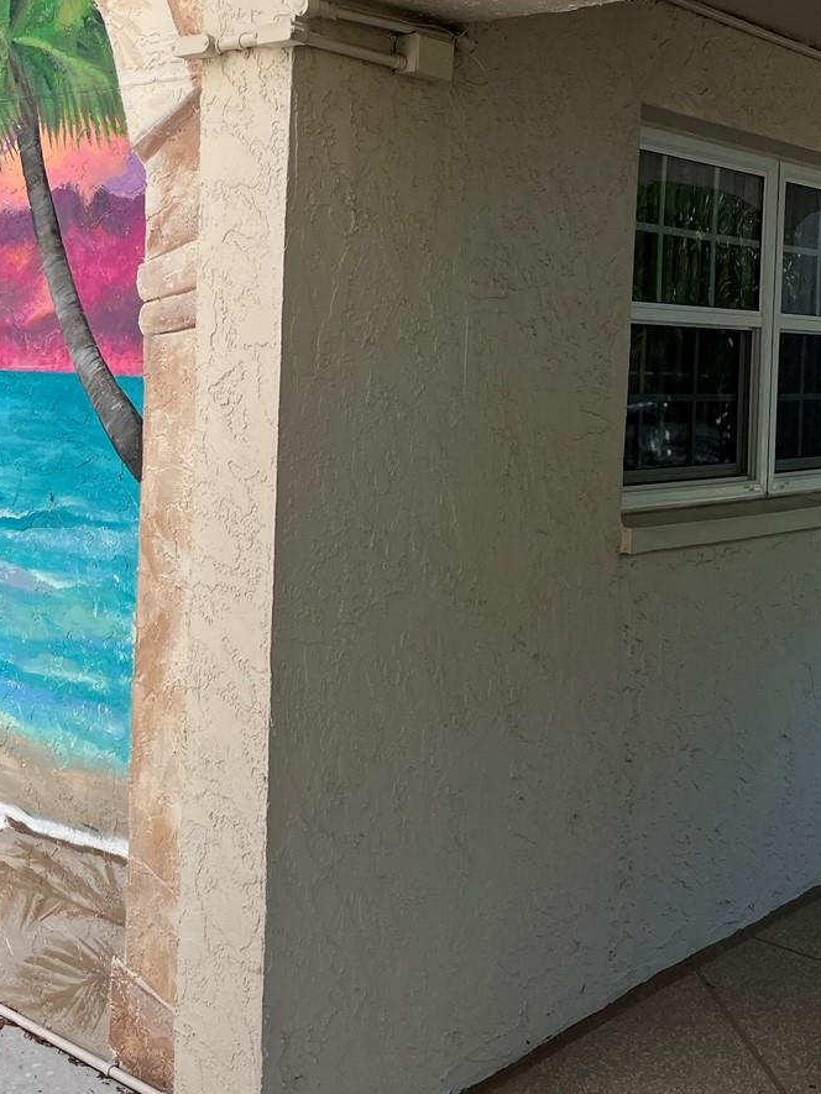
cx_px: 281
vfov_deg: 40.2
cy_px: 423
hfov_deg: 30.7
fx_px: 1486
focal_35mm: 47
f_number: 1.6
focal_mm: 5.1
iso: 50
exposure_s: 1/943
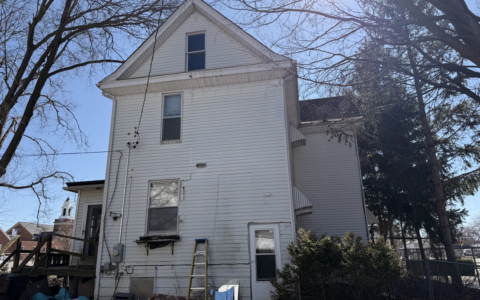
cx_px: 235
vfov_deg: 47.6
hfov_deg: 70.4
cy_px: 142
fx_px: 340
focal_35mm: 26
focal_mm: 6.76
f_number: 1.78
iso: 80
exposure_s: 1/4167
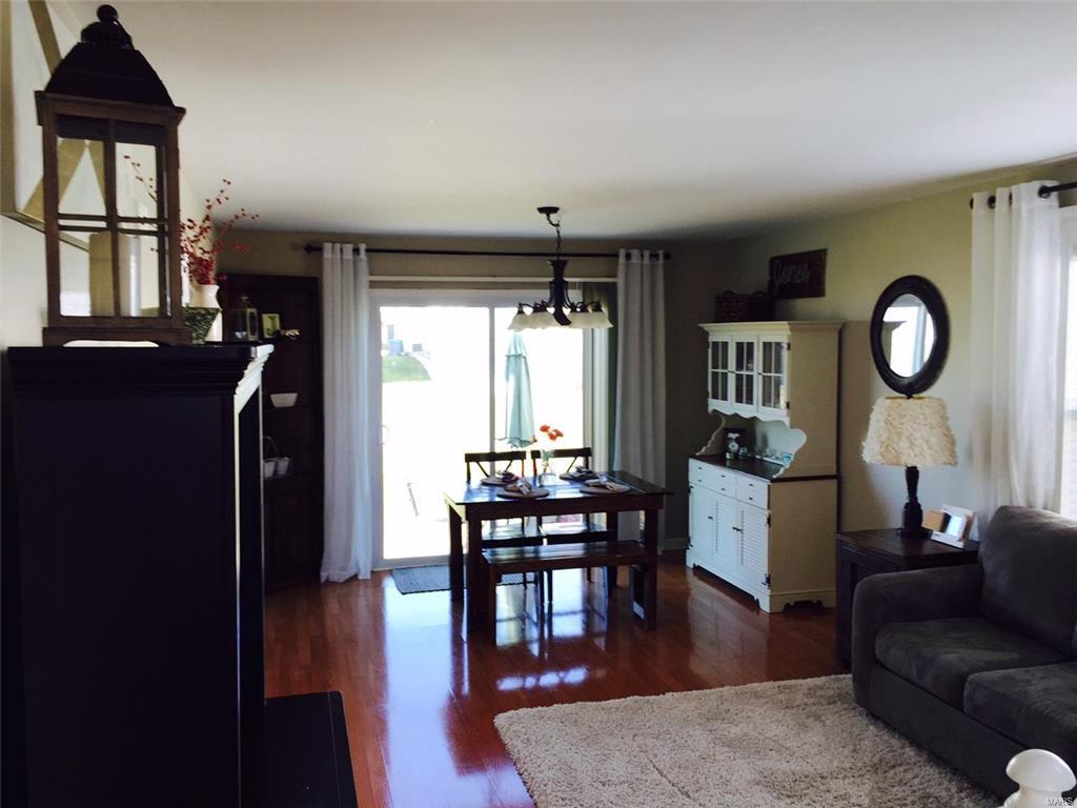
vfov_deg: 48.2
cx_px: 538
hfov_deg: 61.7
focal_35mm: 29
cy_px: 404
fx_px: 902
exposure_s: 1/60
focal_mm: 4.15
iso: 32
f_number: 2.2
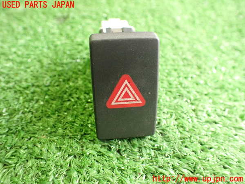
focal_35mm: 30
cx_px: 122
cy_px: 92
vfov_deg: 46.8
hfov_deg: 60.0
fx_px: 212
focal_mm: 5.4
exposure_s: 1/40
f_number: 2.3
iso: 800
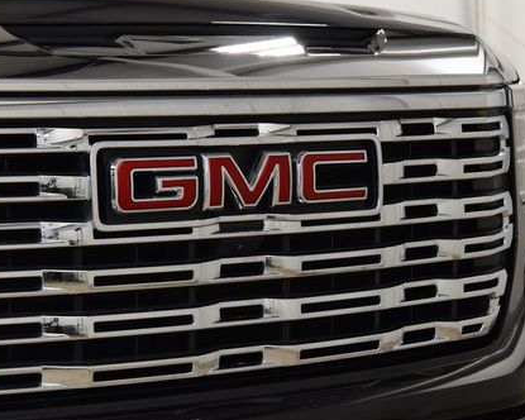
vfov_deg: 13.6
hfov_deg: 16.9
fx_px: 1756
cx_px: 148
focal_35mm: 113
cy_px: 213
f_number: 7.1
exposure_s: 1/60
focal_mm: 52
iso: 1600
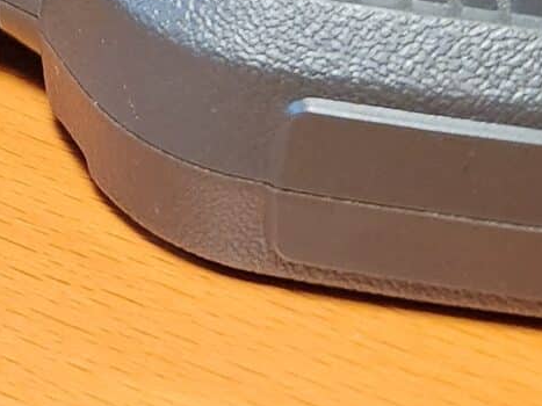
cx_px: -115
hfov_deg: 15.1
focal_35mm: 126
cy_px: -630
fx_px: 1972
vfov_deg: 10.0
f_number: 1.8
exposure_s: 1/120
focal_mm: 5.4
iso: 640
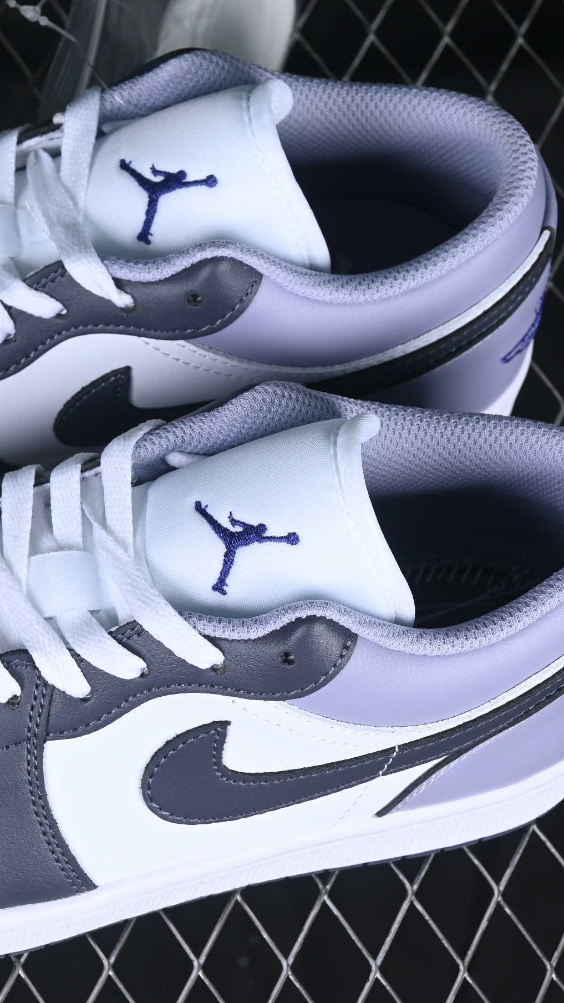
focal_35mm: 121
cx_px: 55
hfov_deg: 10.0
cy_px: 509
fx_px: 3217
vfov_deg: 17.7
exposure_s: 1/80
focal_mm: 50
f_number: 7.1
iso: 160
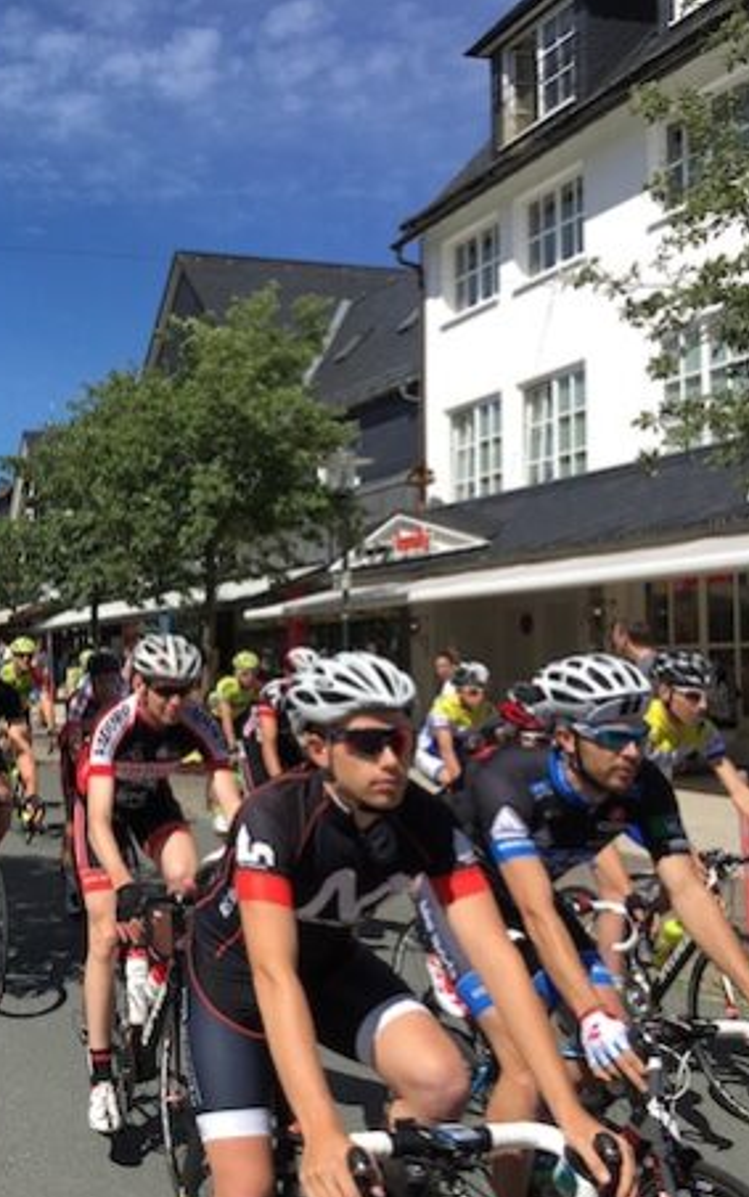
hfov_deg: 28.8
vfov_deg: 47.2
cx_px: 19
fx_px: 1370
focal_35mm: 42
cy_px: 604
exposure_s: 1/1980
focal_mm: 4.15
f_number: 2.2
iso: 32
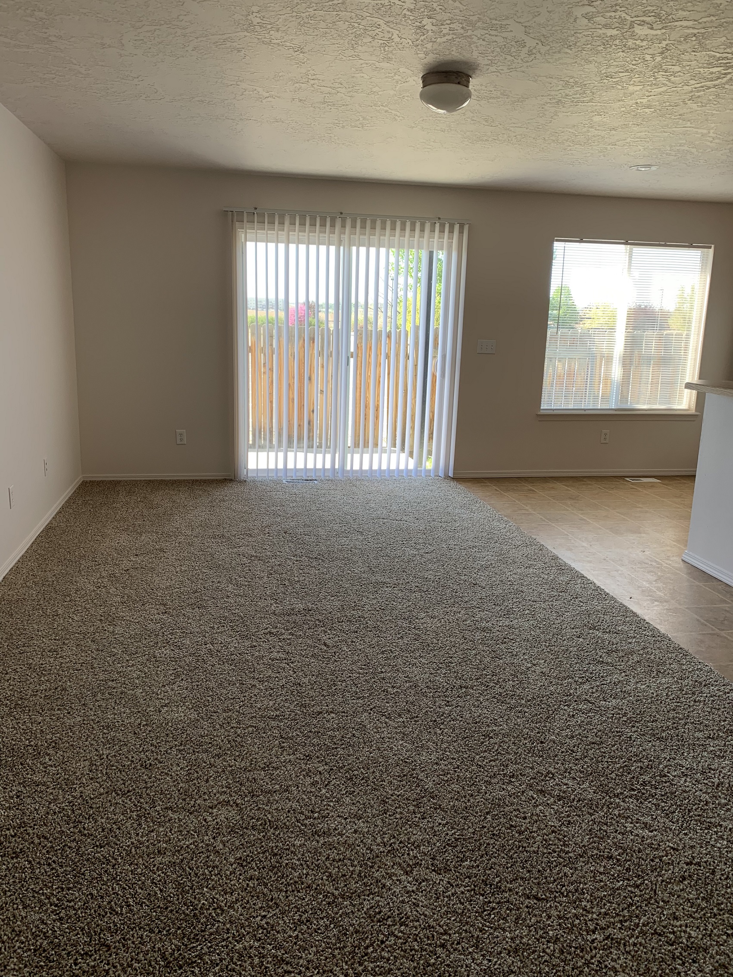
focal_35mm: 26
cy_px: 488
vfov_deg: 67.3
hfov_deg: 53.1
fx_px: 734
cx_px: 366
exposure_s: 1/121
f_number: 1.8
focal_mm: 4.25
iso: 50
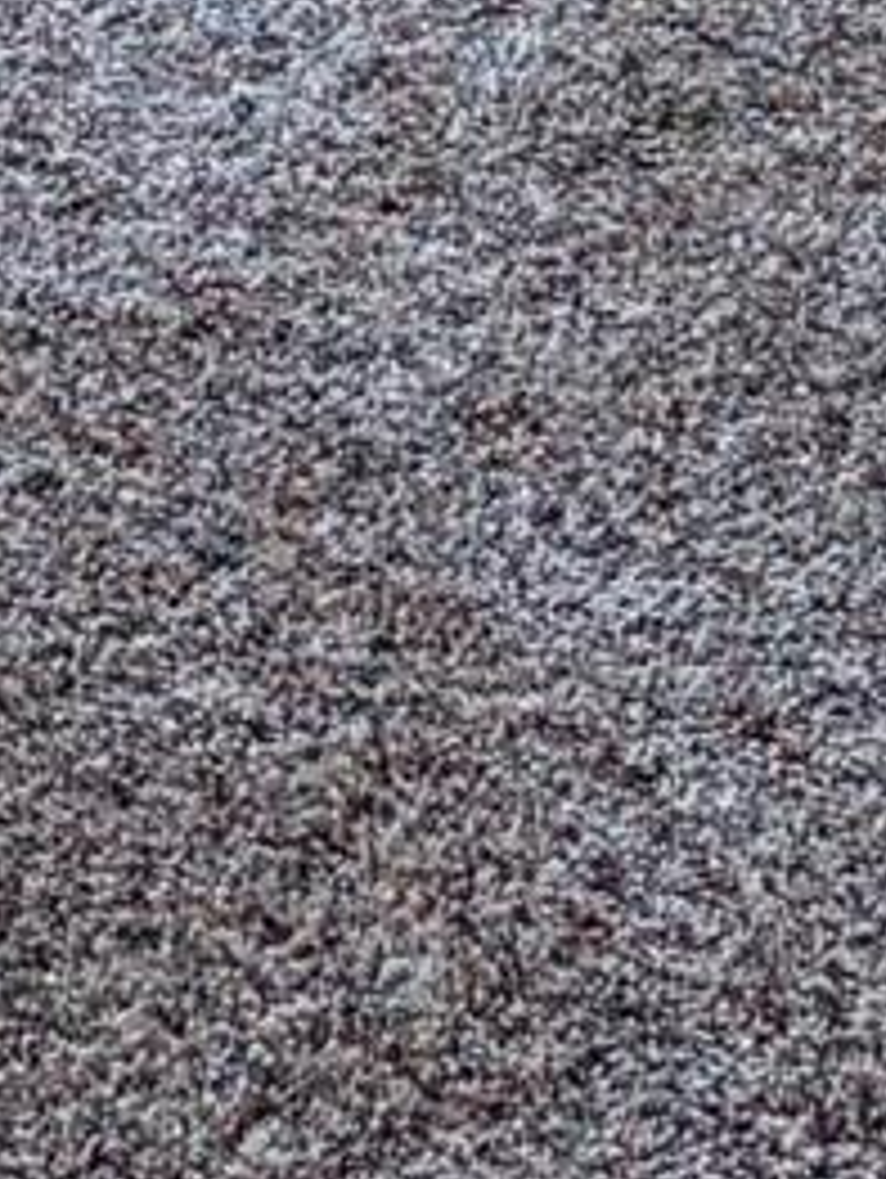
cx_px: -742
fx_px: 6916
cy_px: -2554
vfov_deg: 8.1
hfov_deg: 7.1
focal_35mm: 203
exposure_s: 1/120
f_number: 1.6
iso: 250
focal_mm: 5.96
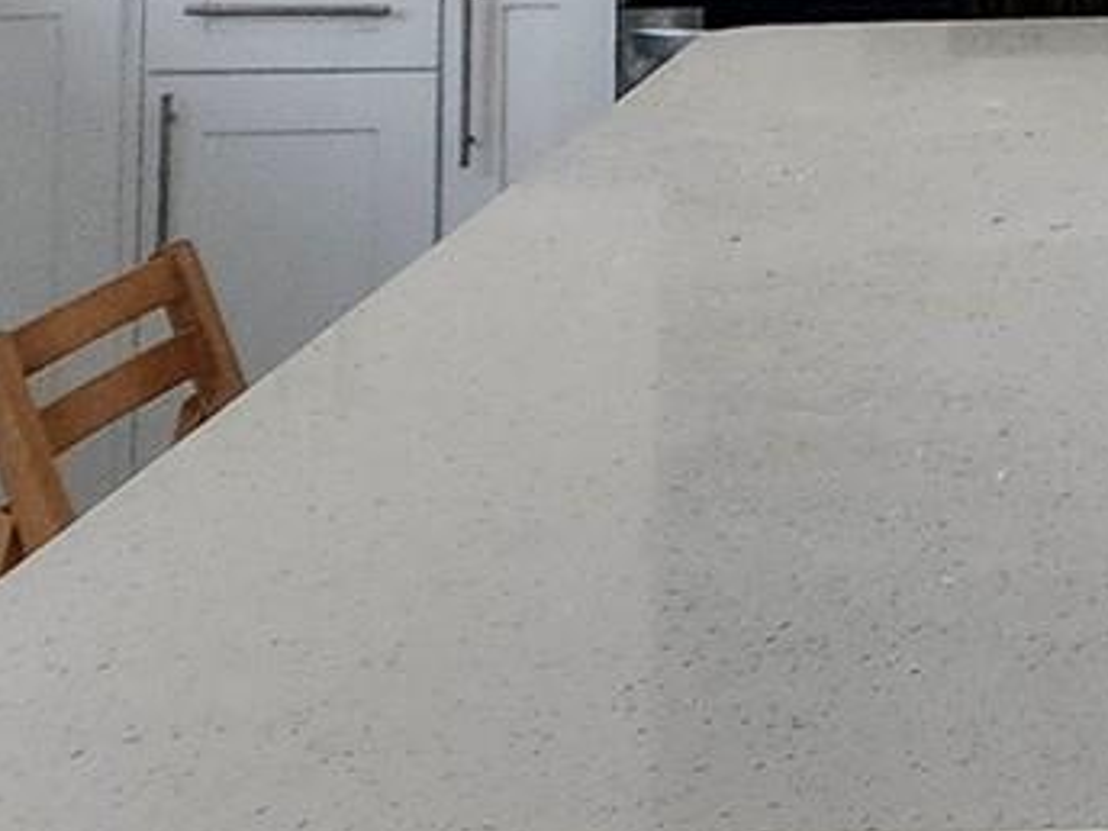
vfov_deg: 9.9
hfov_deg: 13.2
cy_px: -899
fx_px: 4385
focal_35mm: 137
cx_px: 1900
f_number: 1.8
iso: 200
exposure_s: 1/180
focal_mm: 6.4
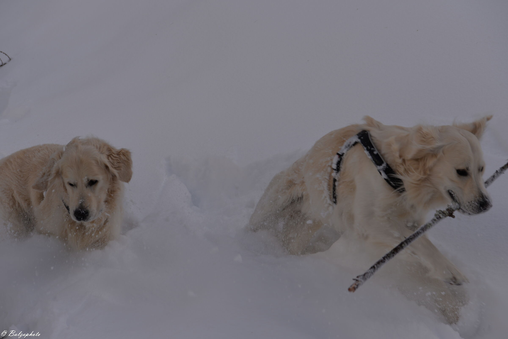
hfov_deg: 28.8
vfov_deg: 19.5
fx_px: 988
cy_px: 170
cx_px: 254
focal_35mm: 70
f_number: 9
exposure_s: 1/400
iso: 100
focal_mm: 70
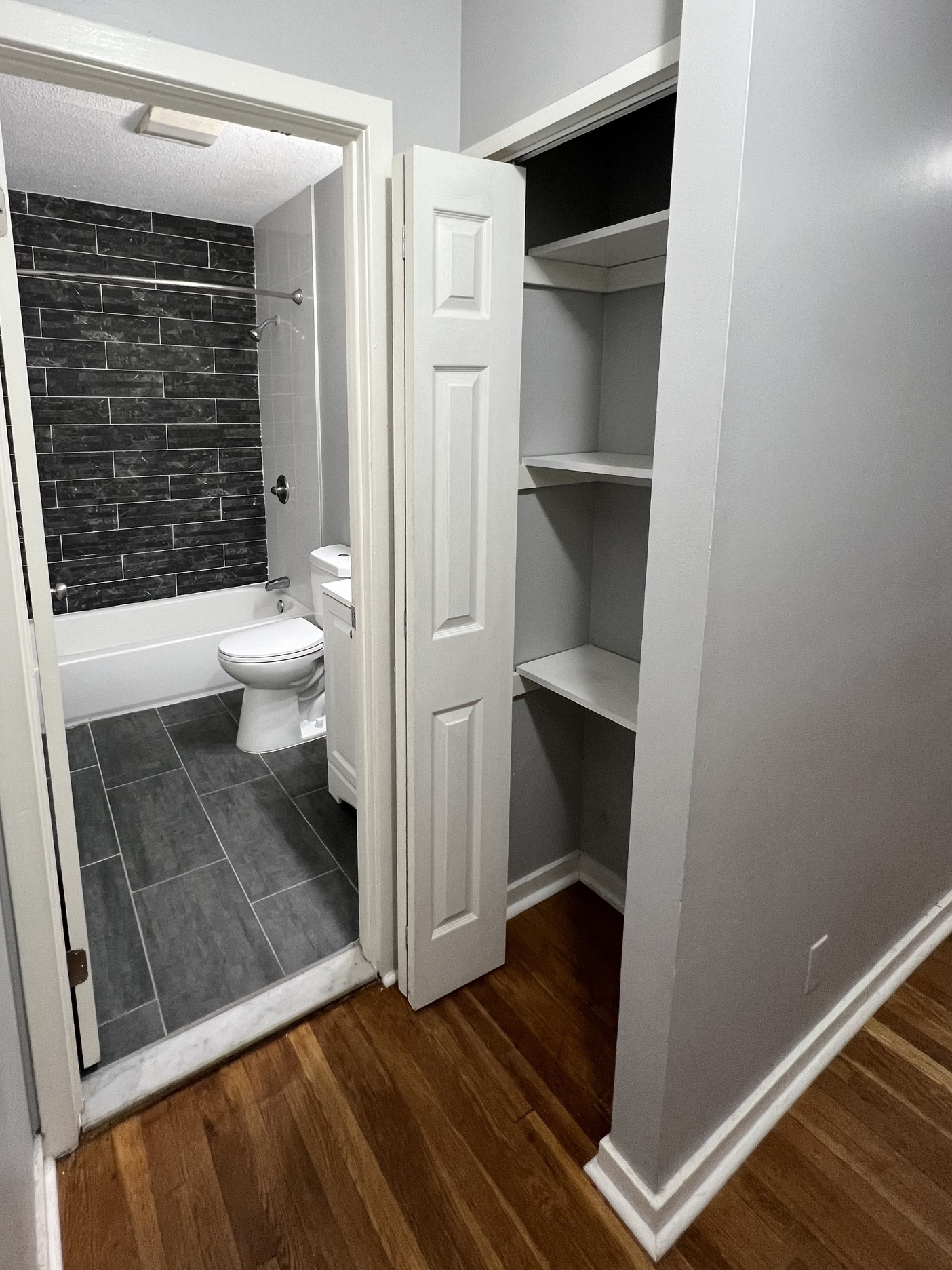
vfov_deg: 93.3
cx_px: 378
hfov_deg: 77.2
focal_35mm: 16
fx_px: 587
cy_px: 507
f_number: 1.8
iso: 200
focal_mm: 1.57
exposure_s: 1/60
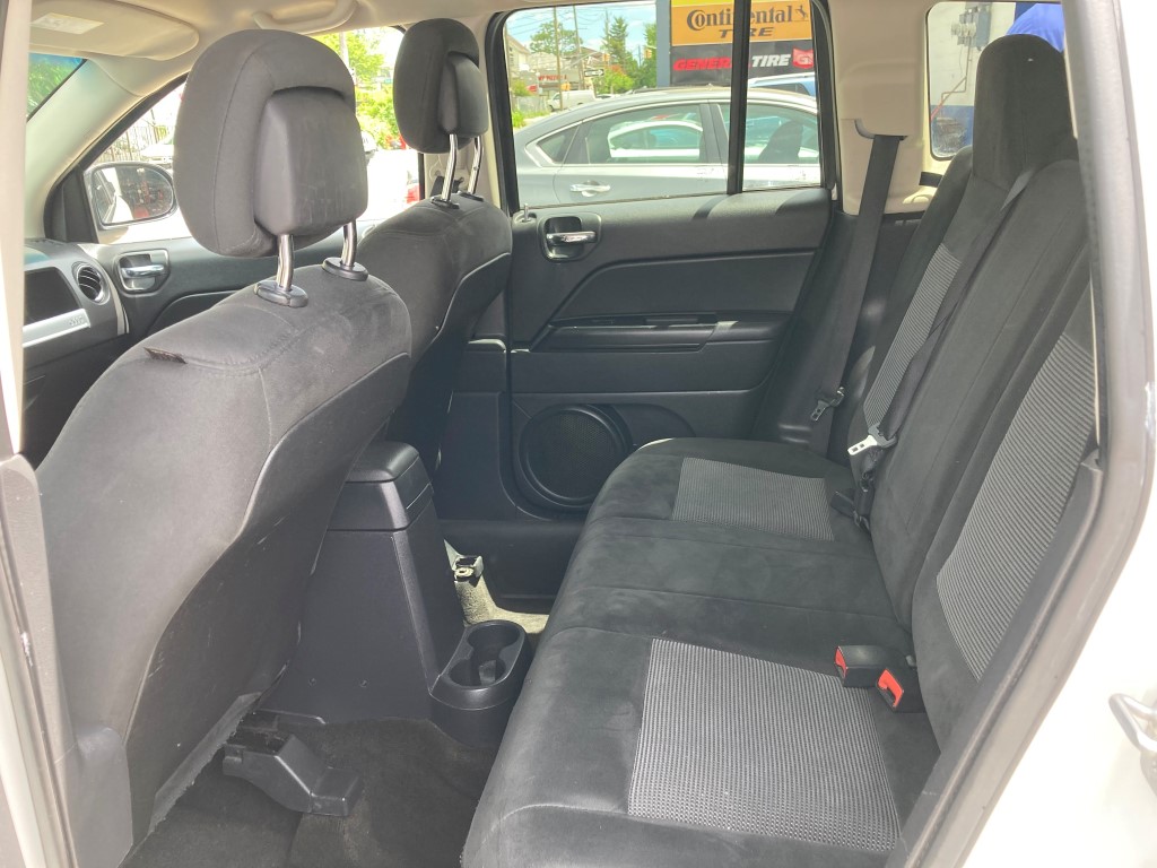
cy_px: 434
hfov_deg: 63.4
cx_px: 578
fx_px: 936
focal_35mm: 28
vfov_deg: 49.7
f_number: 1.8
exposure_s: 1/121
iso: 64
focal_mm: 3.99
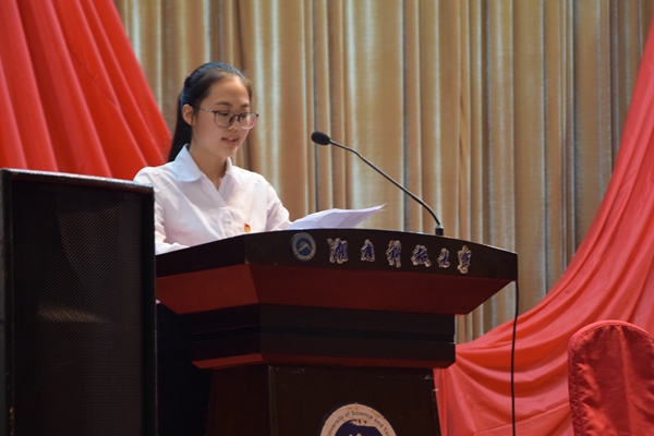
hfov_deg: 15.2
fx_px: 2452
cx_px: 327
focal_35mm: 135
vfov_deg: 10.2
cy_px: 218
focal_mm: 90
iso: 1600
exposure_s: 1/15
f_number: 5.6
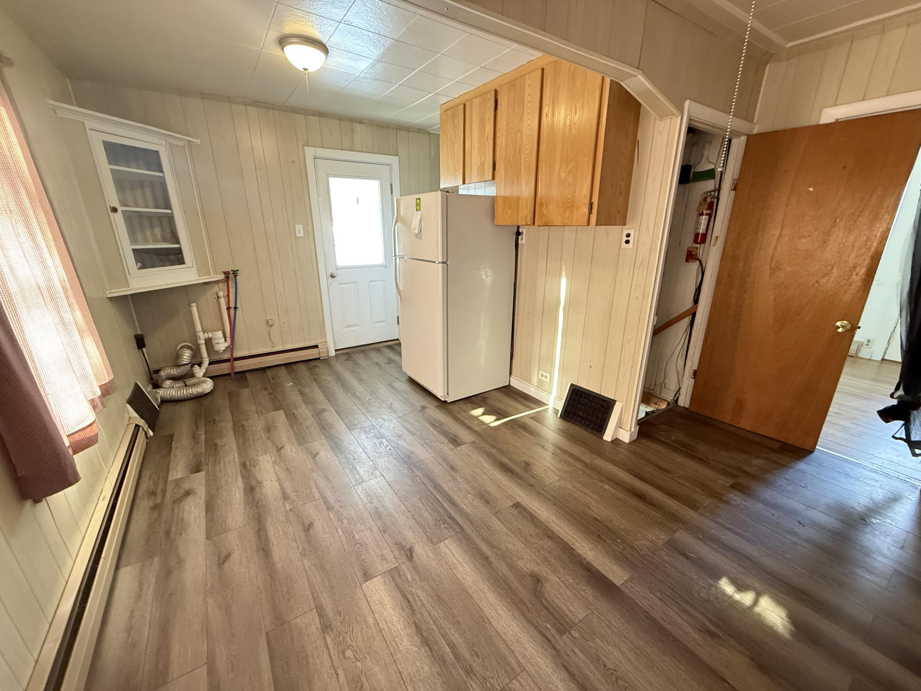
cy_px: 346
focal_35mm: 14
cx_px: 460
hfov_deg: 102.1
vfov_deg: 85.7
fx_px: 372
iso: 640
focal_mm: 2.22
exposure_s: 1/60
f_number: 2.2
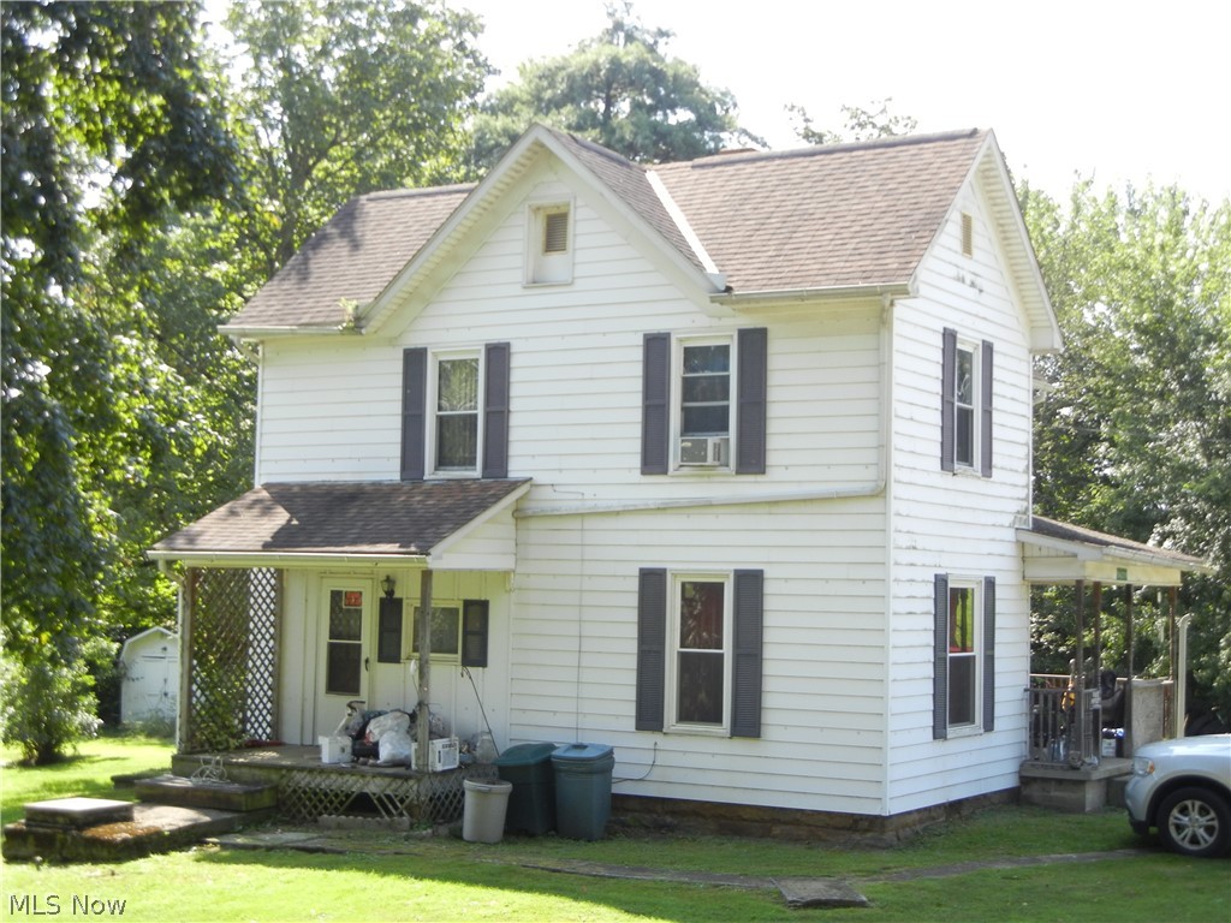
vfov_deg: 24.8
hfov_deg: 32.7
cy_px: 462
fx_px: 2098
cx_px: 616
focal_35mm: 59
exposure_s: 1/190
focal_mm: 10.6
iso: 160
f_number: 4
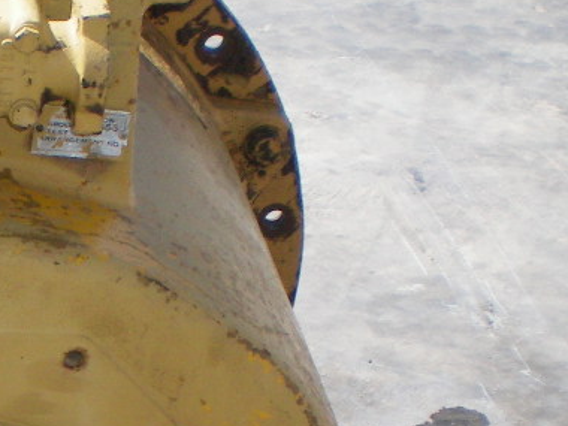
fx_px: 2100
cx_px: -51
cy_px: 433
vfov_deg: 11.5
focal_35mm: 128
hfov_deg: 15.0
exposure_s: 1/320
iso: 64
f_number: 4.6
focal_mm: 6.3
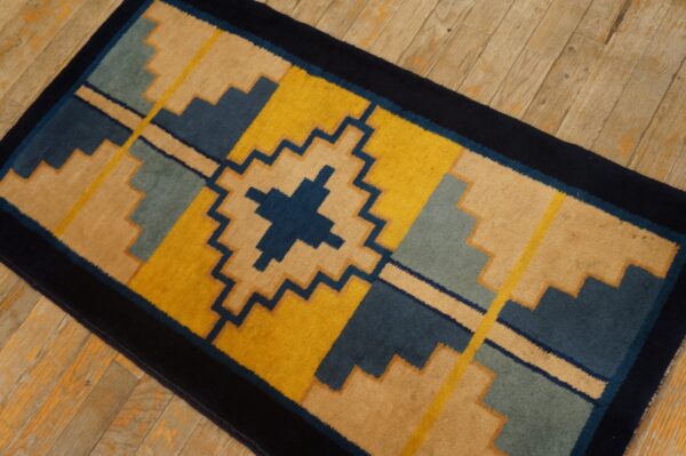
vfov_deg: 39.9
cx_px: 343
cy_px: 228
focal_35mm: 33
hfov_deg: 57.3
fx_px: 628
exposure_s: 1/60
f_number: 4
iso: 800
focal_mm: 22
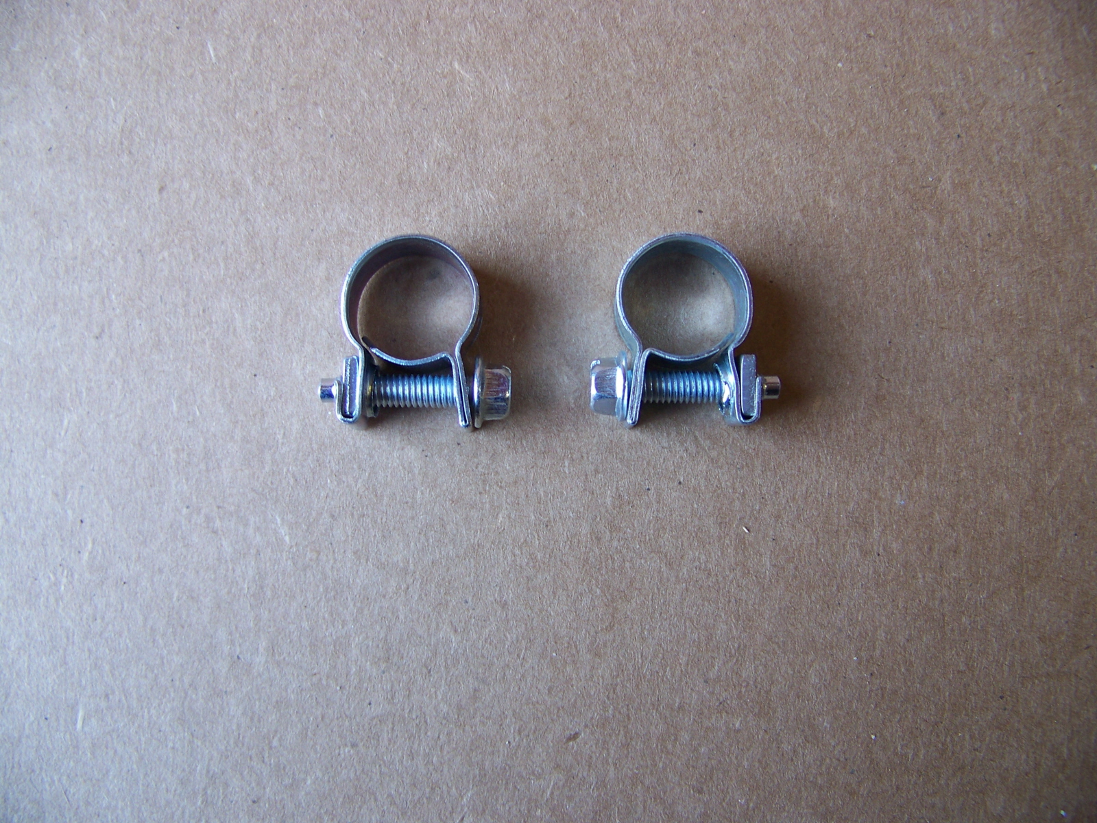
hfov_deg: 51.4
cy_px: 412
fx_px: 1141
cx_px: 548
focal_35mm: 36
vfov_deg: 39.7
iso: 64
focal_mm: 5.85
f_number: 2.8
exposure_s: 1/20
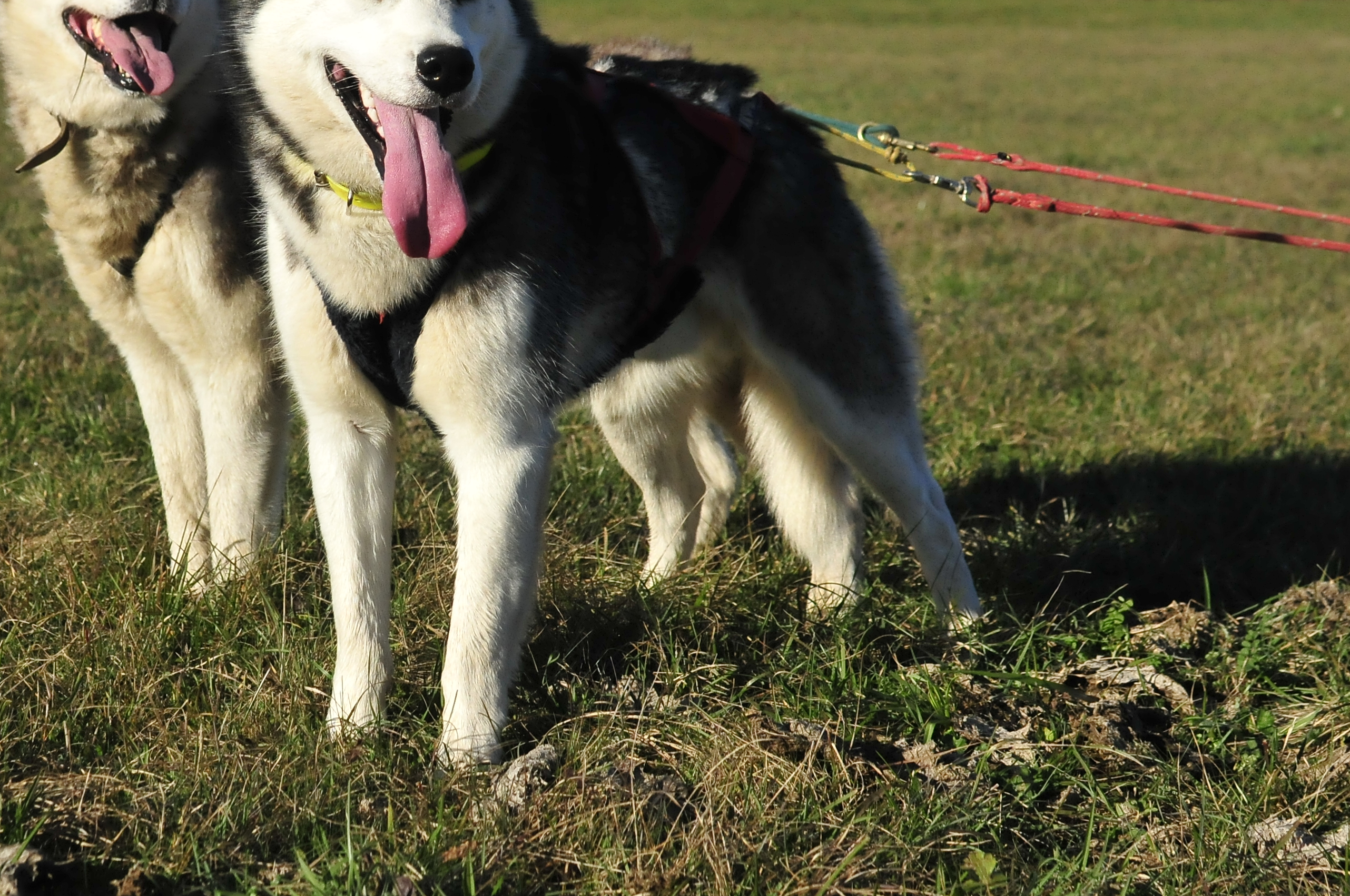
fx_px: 3290
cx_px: 484
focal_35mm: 88
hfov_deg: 23.1
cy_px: 166
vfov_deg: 15.4
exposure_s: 1/8000
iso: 800
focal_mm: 35
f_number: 4.5
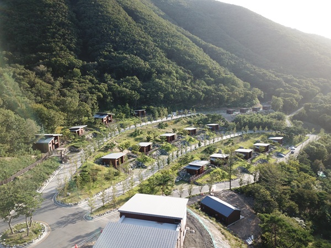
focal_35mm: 26
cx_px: 166
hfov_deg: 67.3
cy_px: 124
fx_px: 249
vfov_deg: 53.1
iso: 100
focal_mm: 4.73
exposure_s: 1/325
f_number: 2.2
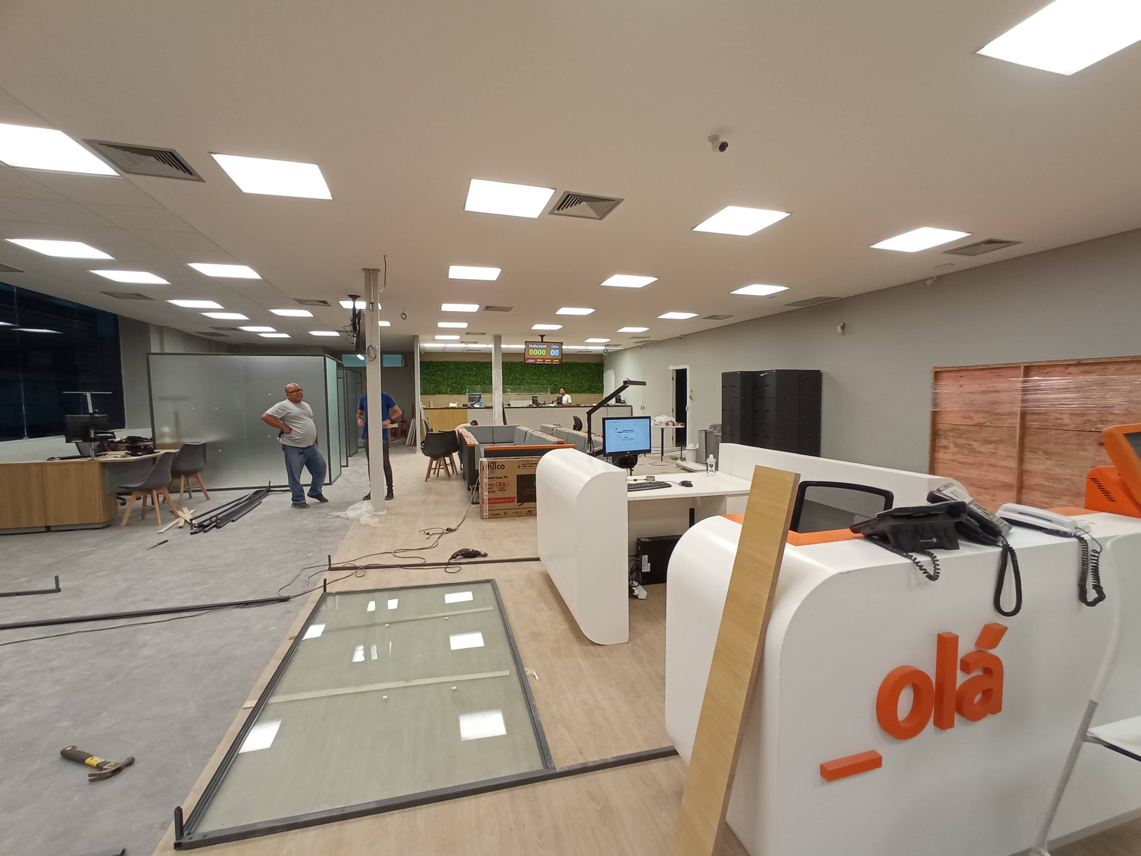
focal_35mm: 15
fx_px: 494
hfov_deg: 98.2
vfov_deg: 81.7
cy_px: 428
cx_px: 570
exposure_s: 1/30
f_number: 2.2
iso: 166
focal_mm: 1.65
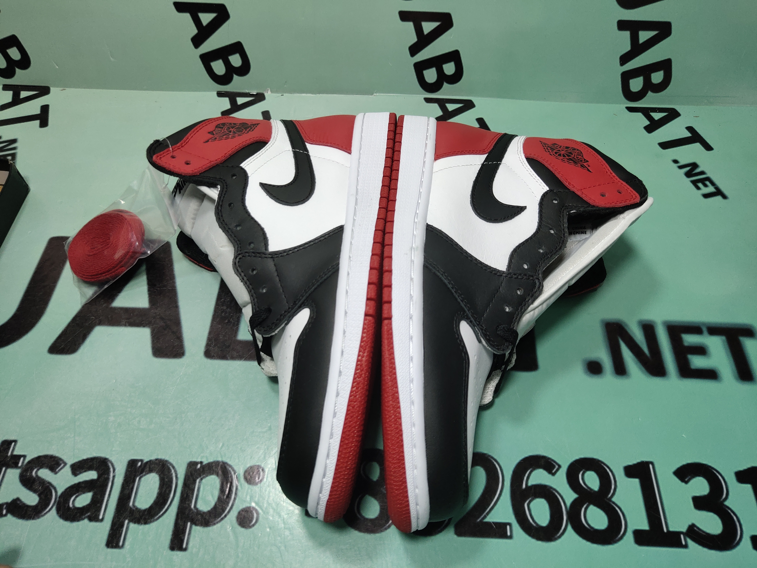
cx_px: 378
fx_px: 656
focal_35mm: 30
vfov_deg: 46.8
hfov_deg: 60.0
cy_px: 284
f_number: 1.79
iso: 83
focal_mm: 4.35
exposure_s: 1/100
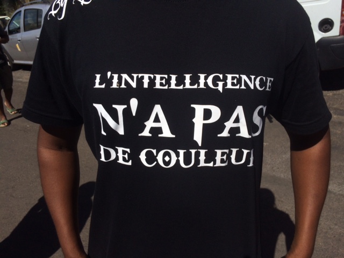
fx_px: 288
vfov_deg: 48.2
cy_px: 129
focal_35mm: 29
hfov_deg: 61.7
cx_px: 172
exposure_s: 1/4115
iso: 32
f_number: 2.2
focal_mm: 4.15
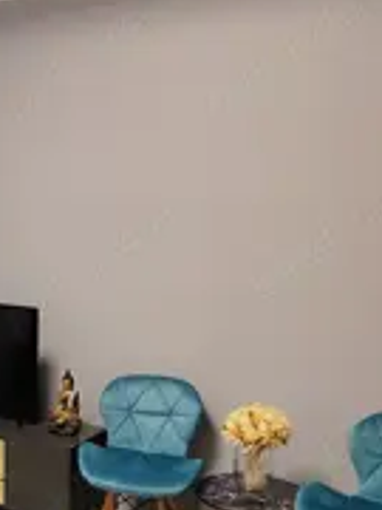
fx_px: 750
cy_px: 312
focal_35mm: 51
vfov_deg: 37.3
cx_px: -3
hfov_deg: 26.9
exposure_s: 1/50
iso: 200
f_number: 1.65
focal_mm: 6.14
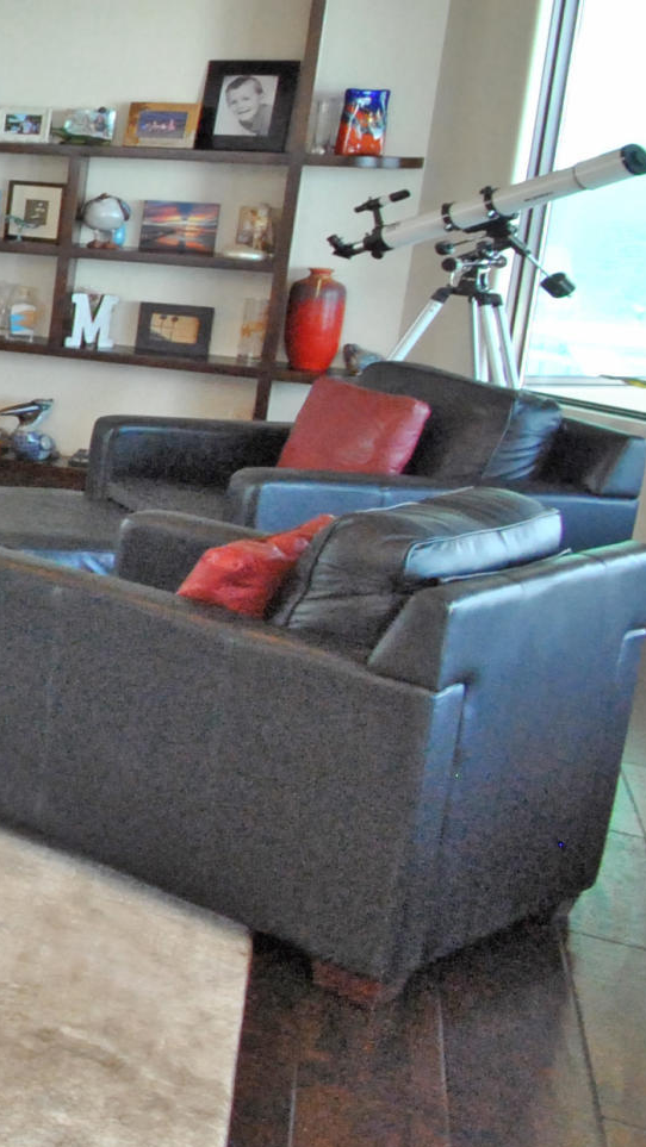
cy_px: 319
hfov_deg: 14.4
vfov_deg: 41.1
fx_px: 1492
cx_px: -954
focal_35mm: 49
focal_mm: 10
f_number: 9
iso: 800
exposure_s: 1/13
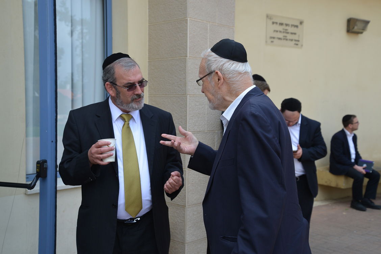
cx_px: 190
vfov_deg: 29.9
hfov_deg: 43.6
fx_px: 476
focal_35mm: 45
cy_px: 127
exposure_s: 1/800
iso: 400
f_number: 5.6
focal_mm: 45
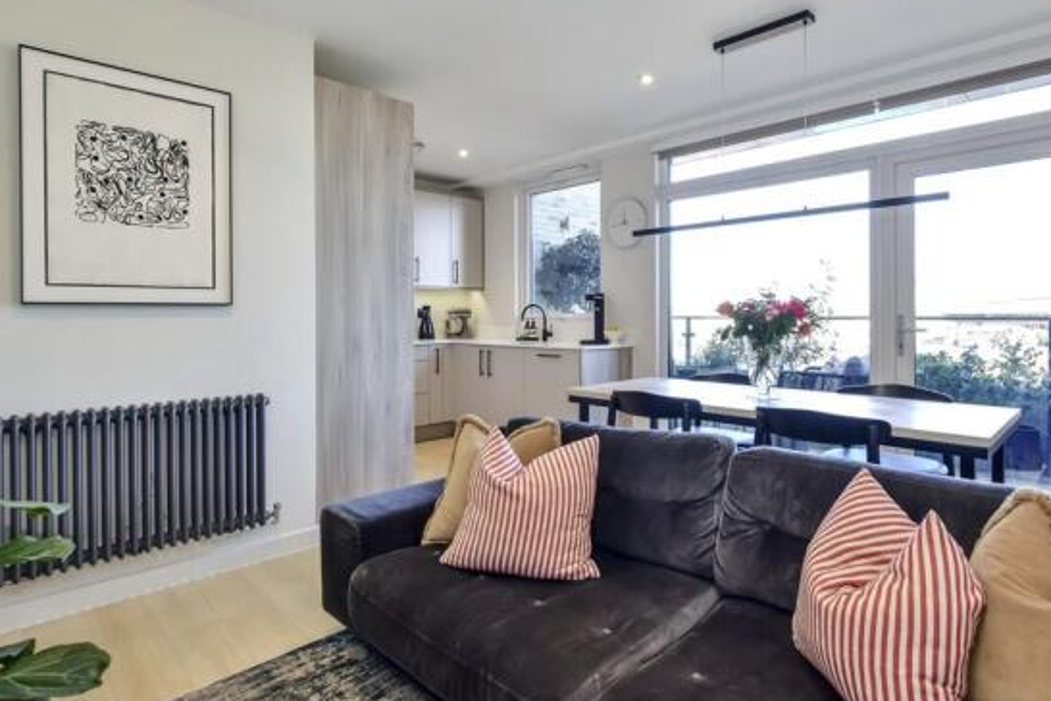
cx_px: 525
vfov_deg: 67.1
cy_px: 307
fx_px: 525
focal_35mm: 18
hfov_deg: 90.0
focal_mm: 10
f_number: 8
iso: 640
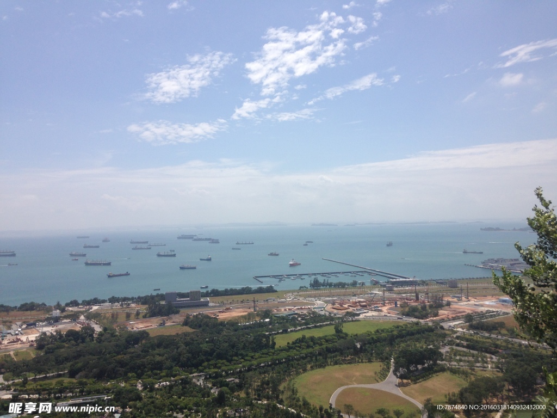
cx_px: 278
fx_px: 531
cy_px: 209
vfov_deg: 42.9
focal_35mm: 33
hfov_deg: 55.4
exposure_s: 1/3390
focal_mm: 4.12
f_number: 2.4
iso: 50
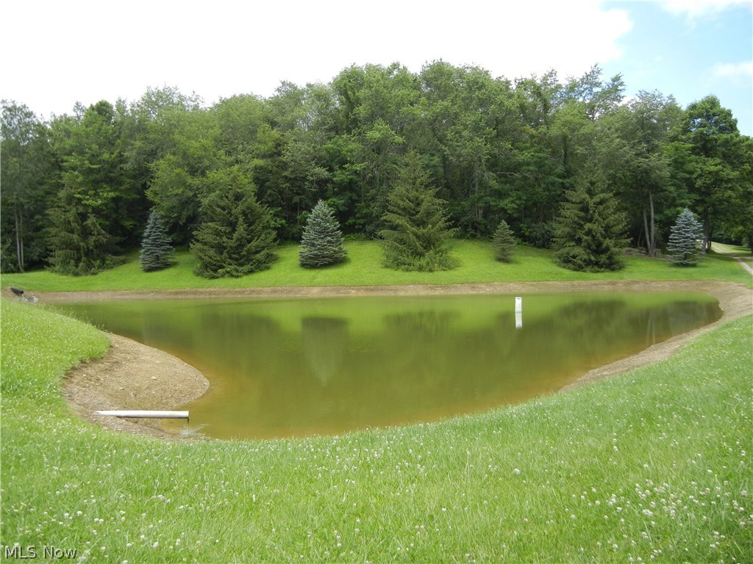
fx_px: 653
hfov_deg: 60.0
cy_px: 282
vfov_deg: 46.8
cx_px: 376
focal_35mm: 30
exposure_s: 1/581
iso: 160
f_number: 3.5
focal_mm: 5.4
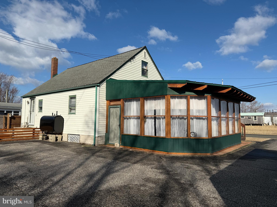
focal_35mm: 24
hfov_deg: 71.6
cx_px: 138
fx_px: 192
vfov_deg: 56.8
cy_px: 104
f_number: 1.78
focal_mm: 6.76
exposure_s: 1/8130
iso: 80
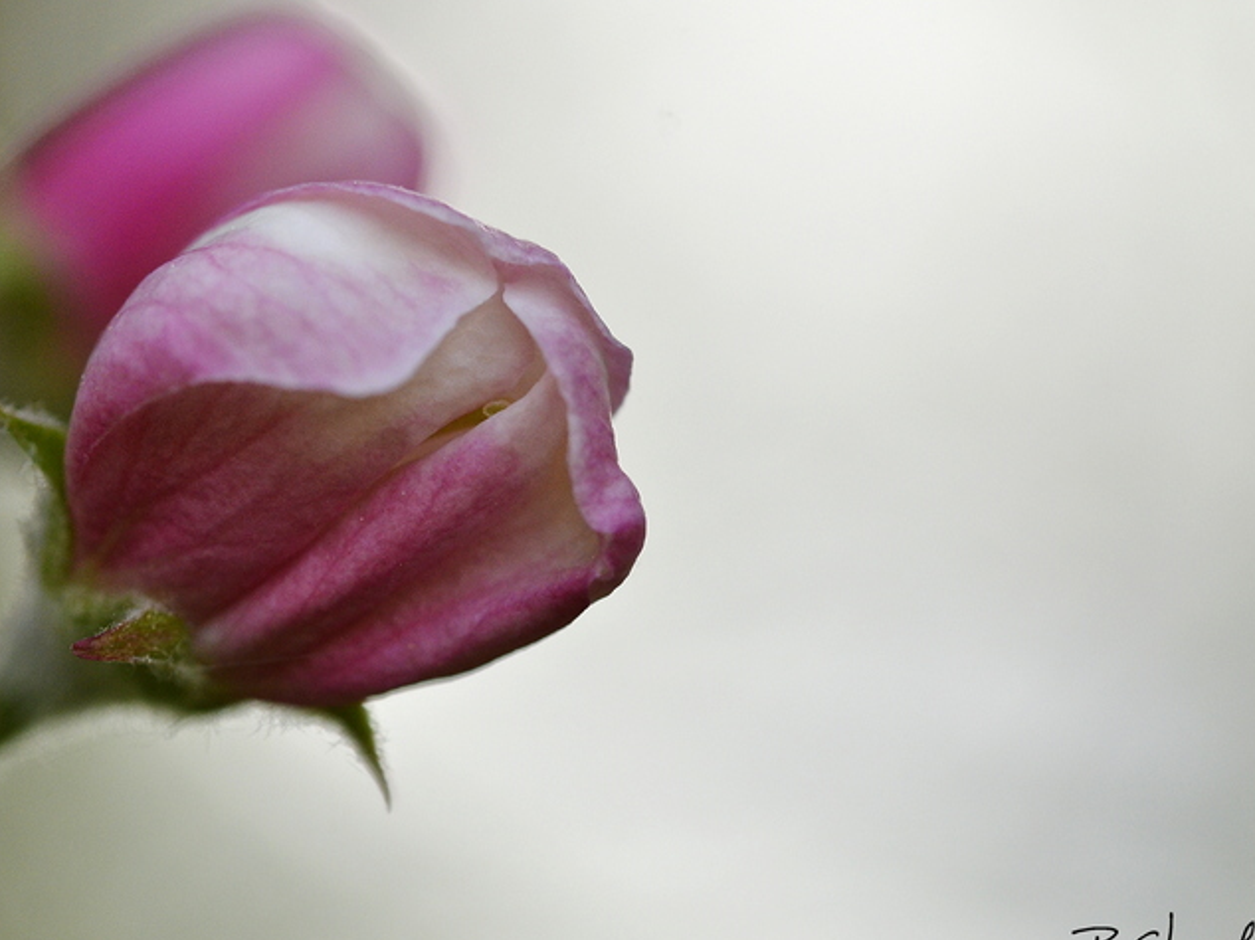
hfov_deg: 10.7
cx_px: 441
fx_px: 6668
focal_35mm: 184
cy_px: 402
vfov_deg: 8.1
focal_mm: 90
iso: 800
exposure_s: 1/1250
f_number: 5.6
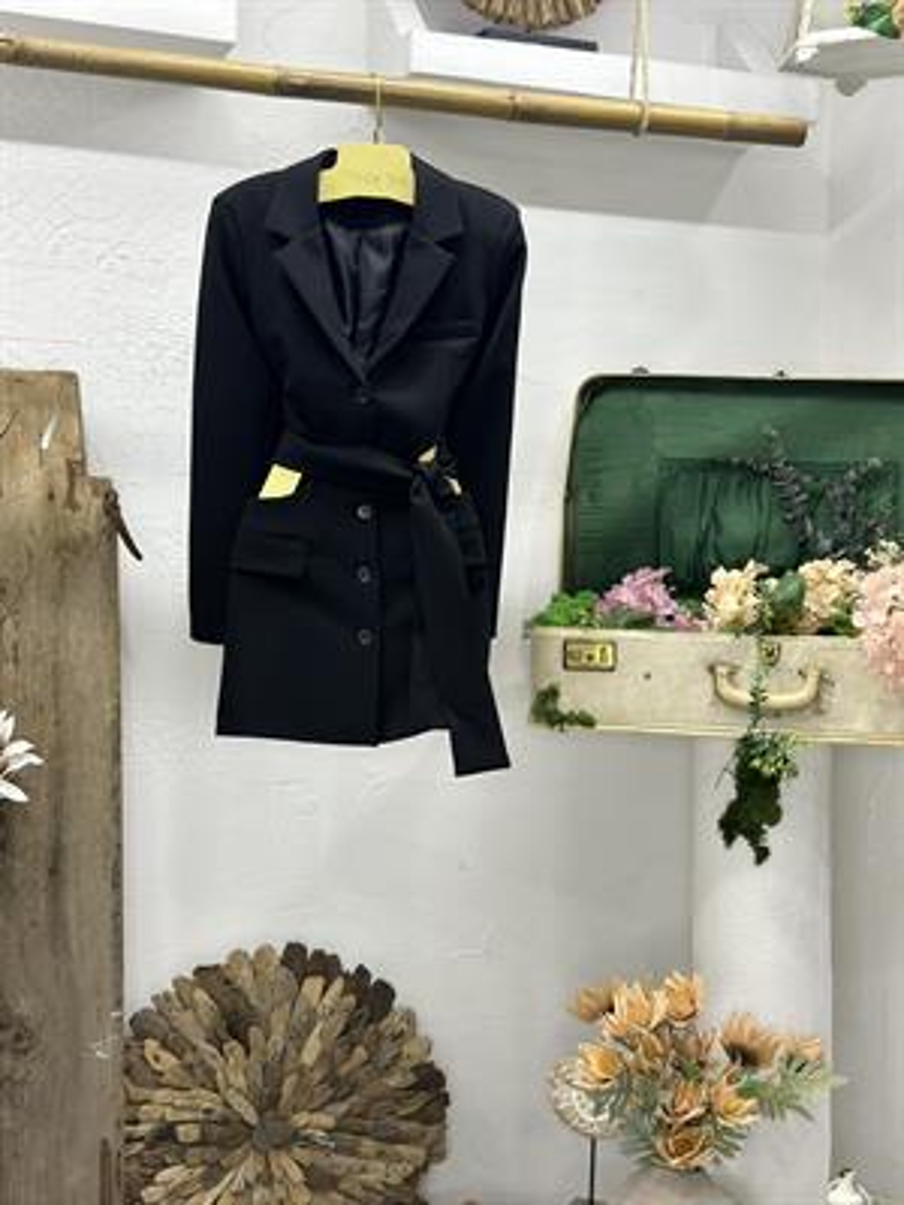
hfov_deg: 30.3
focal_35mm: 48
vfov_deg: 39.7
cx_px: 452
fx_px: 1671
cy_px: 602
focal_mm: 6.86
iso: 100
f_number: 1.78
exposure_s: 1/100
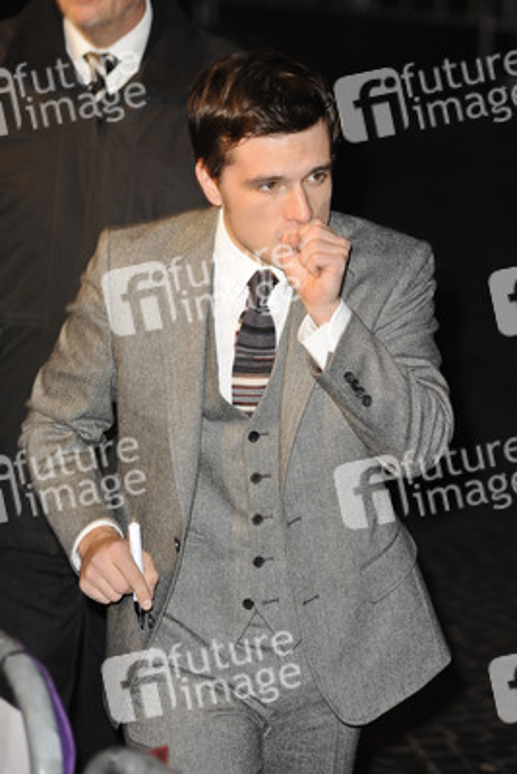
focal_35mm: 155
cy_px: 387
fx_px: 3336
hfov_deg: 8.9
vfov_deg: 13.2
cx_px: 258
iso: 800
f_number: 6.3
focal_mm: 155
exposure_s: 1/80
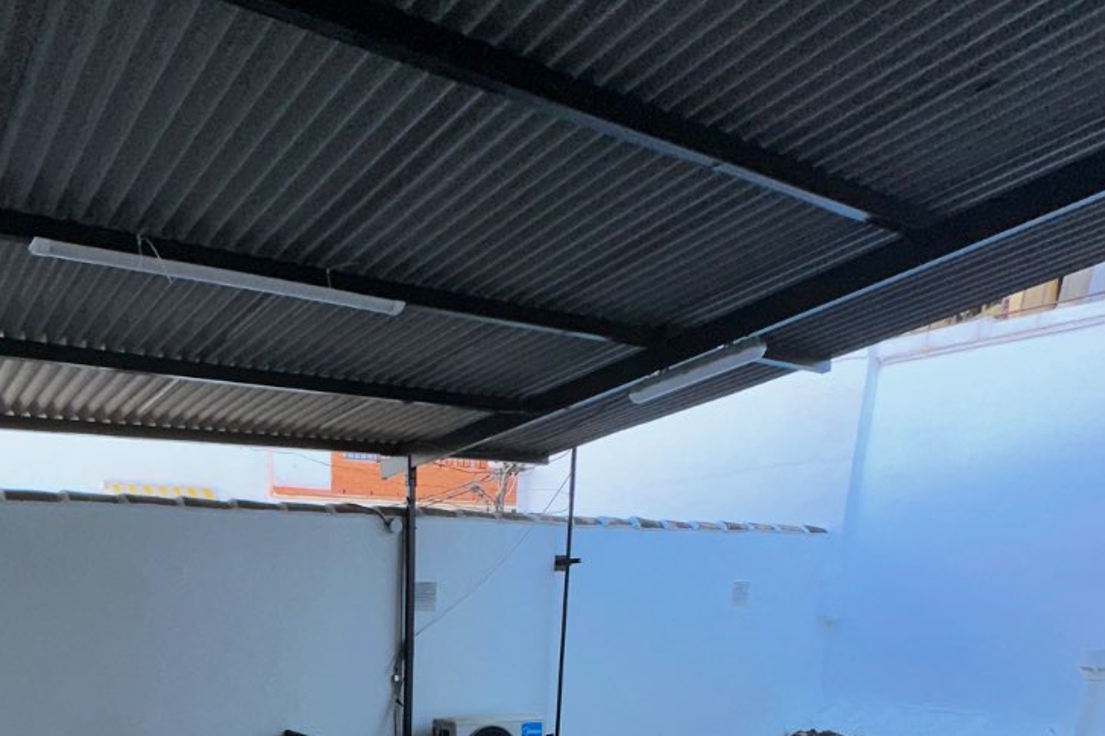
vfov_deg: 34.8
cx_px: 329
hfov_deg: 59.8
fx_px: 921
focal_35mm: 30
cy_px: 880
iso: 32
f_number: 2.2
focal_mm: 2.22
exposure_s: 1/368
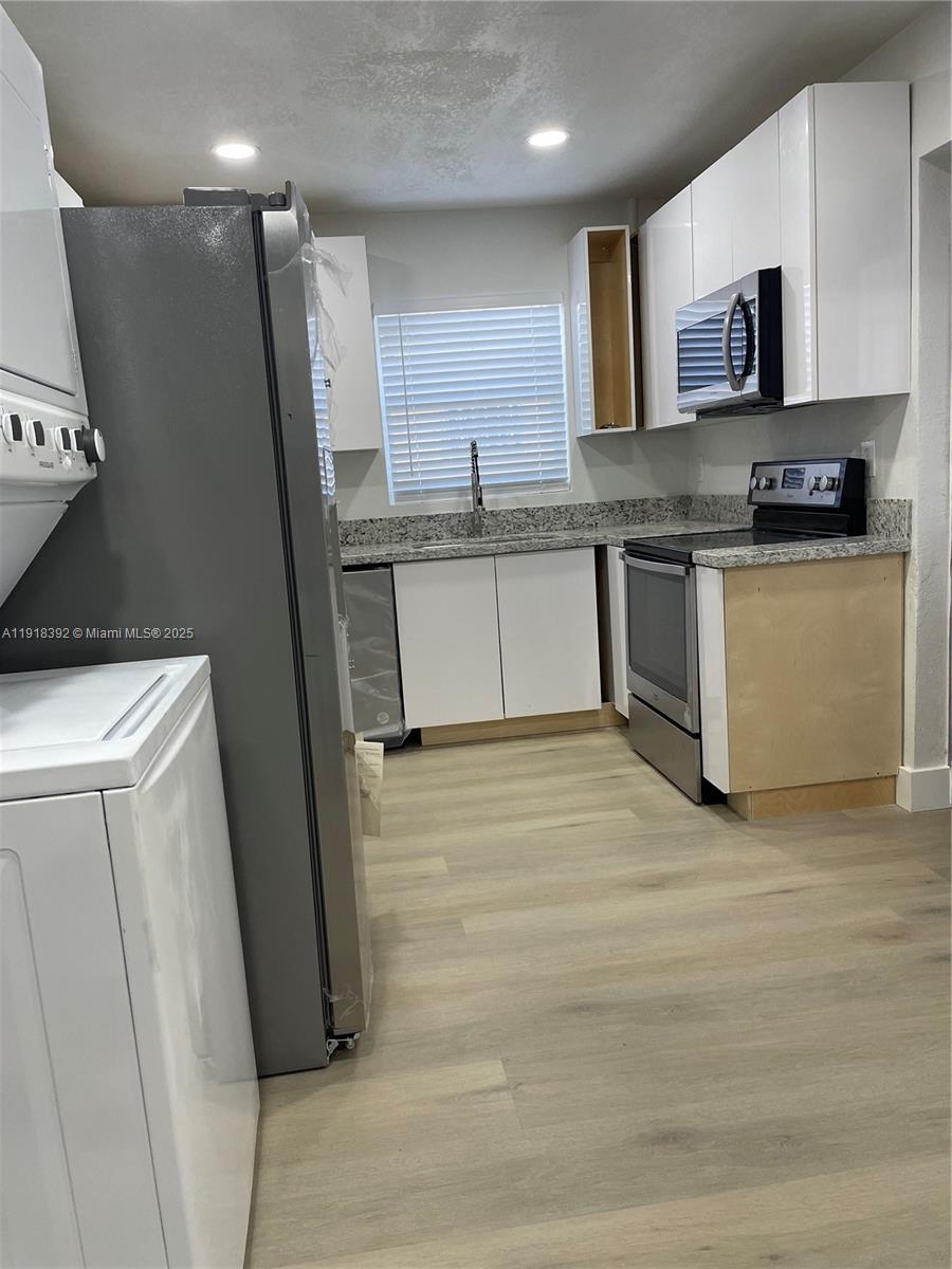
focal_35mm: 26
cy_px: 634
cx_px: 476
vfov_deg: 67.3
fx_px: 953
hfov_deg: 53.1
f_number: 1.6
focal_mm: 4.2
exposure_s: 1/120
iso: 100
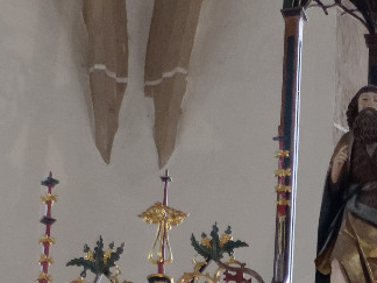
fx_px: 2385
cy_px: 774
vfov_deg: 6.3
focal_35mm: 219
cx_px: 579
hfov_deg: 8.8
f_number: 4
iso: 1600
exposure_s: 1/60
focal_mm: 24
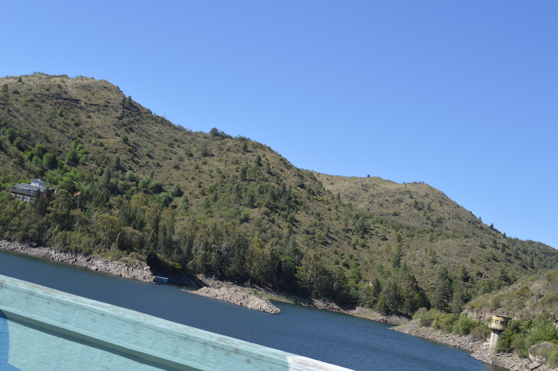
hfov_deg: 37.9
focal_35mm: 52
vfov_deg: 25.7
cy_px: 186
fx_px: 813
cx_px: 279
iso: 100
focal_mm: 35
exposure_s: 1/200
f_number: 7.1
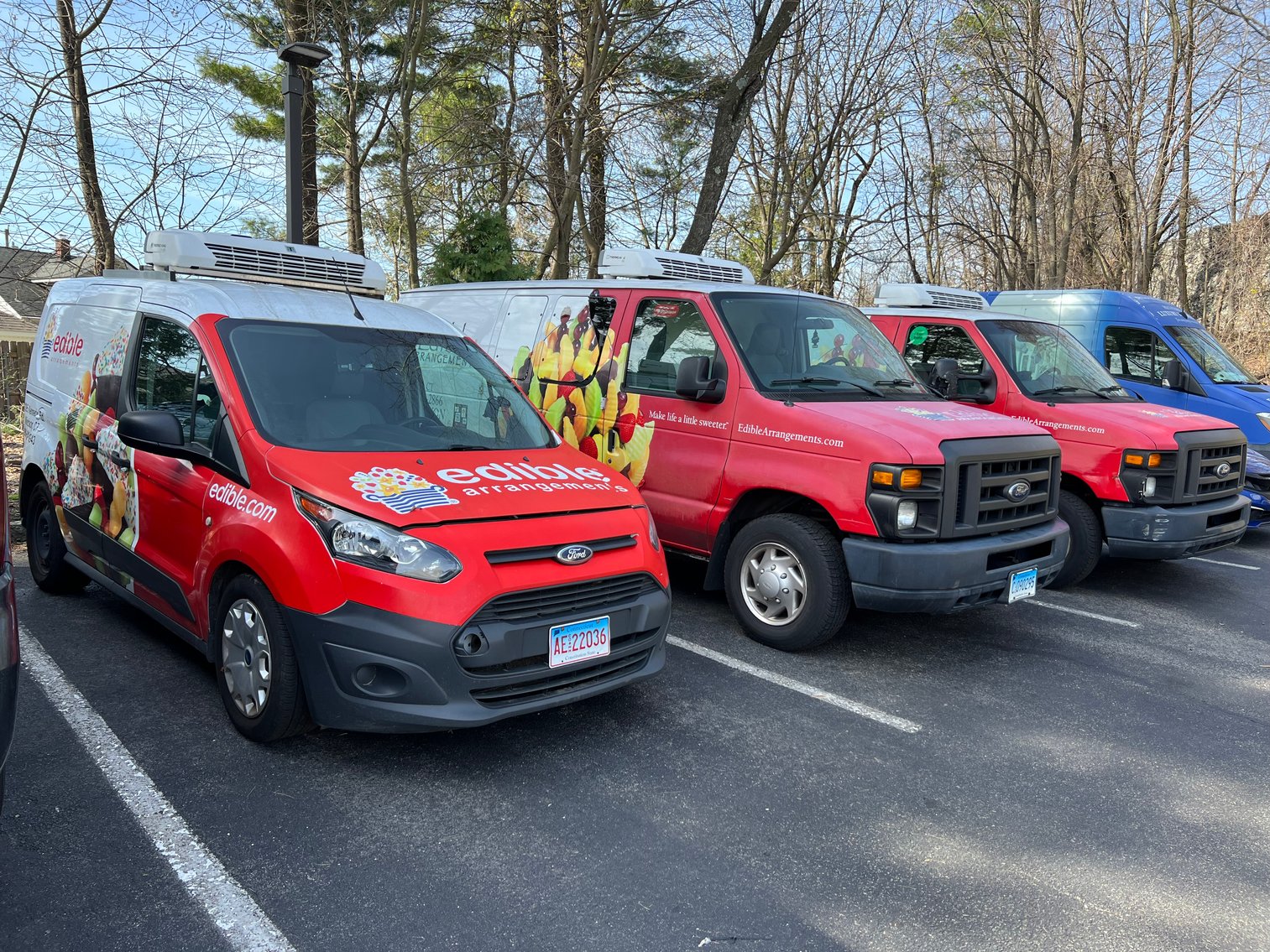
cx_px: 635
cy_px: 476
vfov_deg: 53.1
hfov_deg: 67.3
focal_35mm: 26
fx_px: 954
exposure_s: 1/820
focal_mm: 5.7
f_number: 1.5
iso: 50
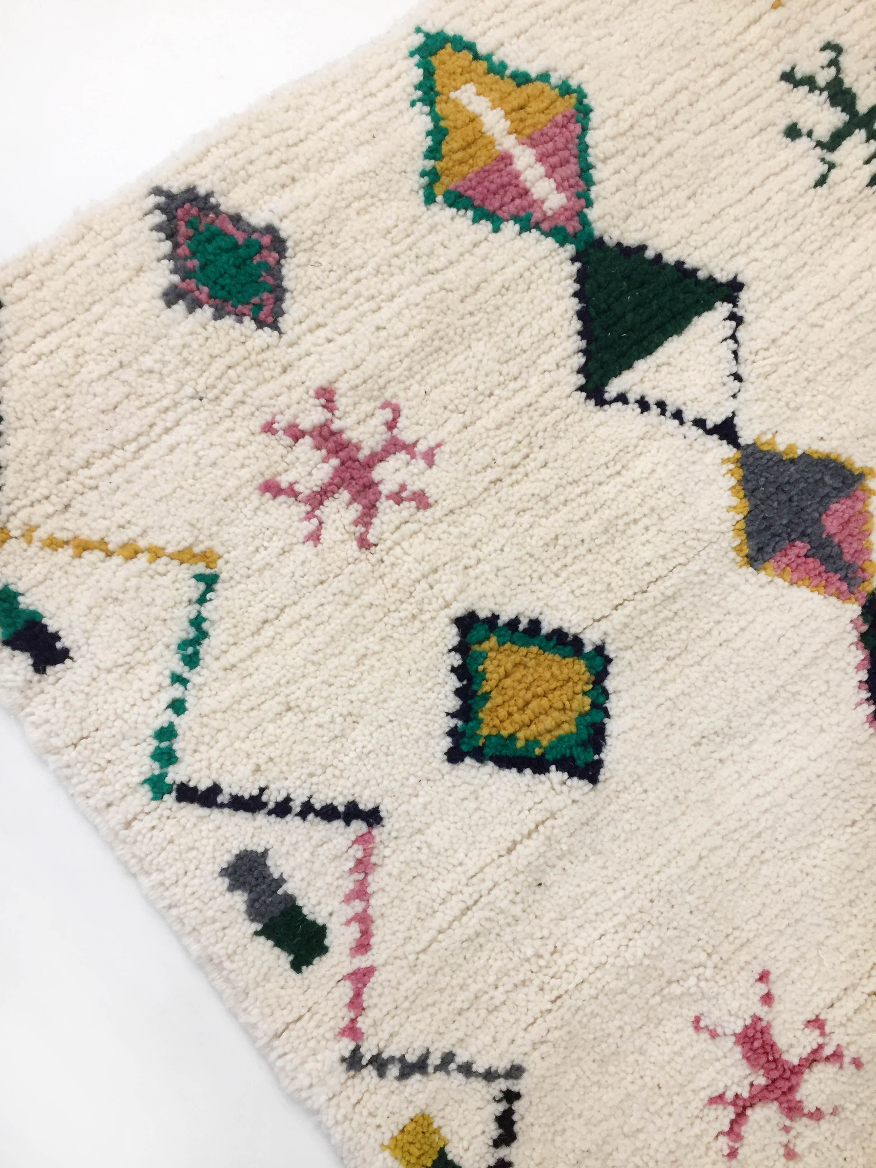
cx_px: 438
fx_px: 979
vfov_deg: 61.7
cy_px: 584
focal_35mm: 29
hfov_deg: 48.2
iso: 160
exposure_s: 1/33
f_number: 2.2
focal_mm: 4.15
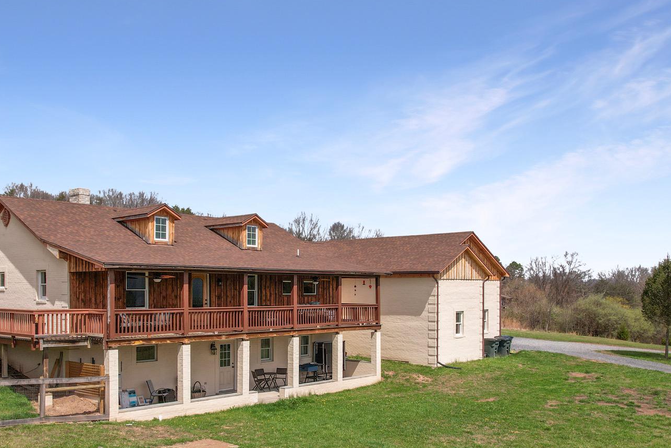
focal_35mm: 35
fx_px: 652
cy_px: 308
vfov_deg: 37.3
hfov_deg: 54.3
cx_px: 292
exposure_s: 1/160
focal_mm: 8.4
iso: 100
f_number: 2.8
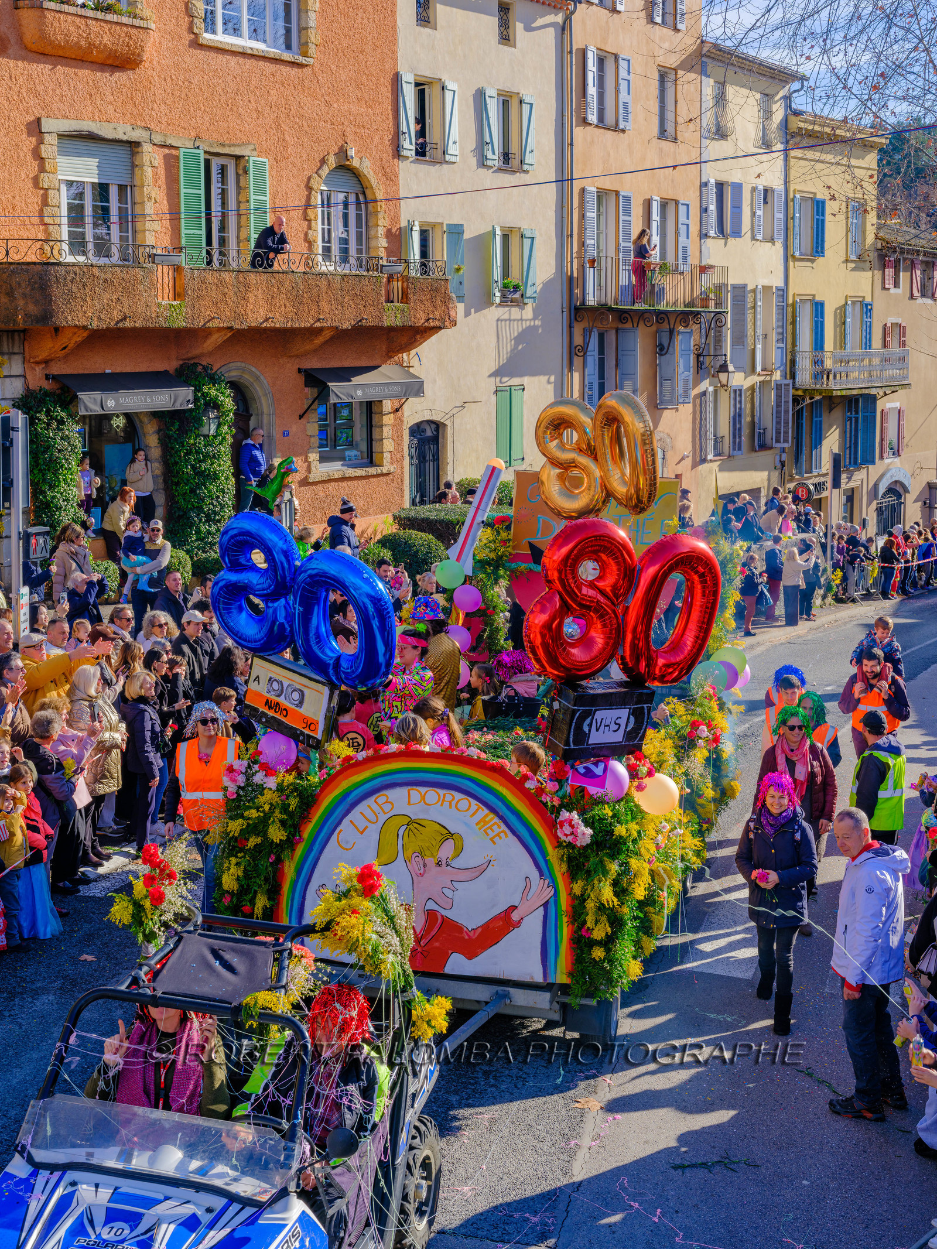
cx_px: 468
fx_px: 1588
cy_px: 624
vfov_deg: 42.9
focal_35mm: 44
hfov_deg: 32.9
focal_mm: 55
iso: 320
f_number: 11
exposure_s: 1/125
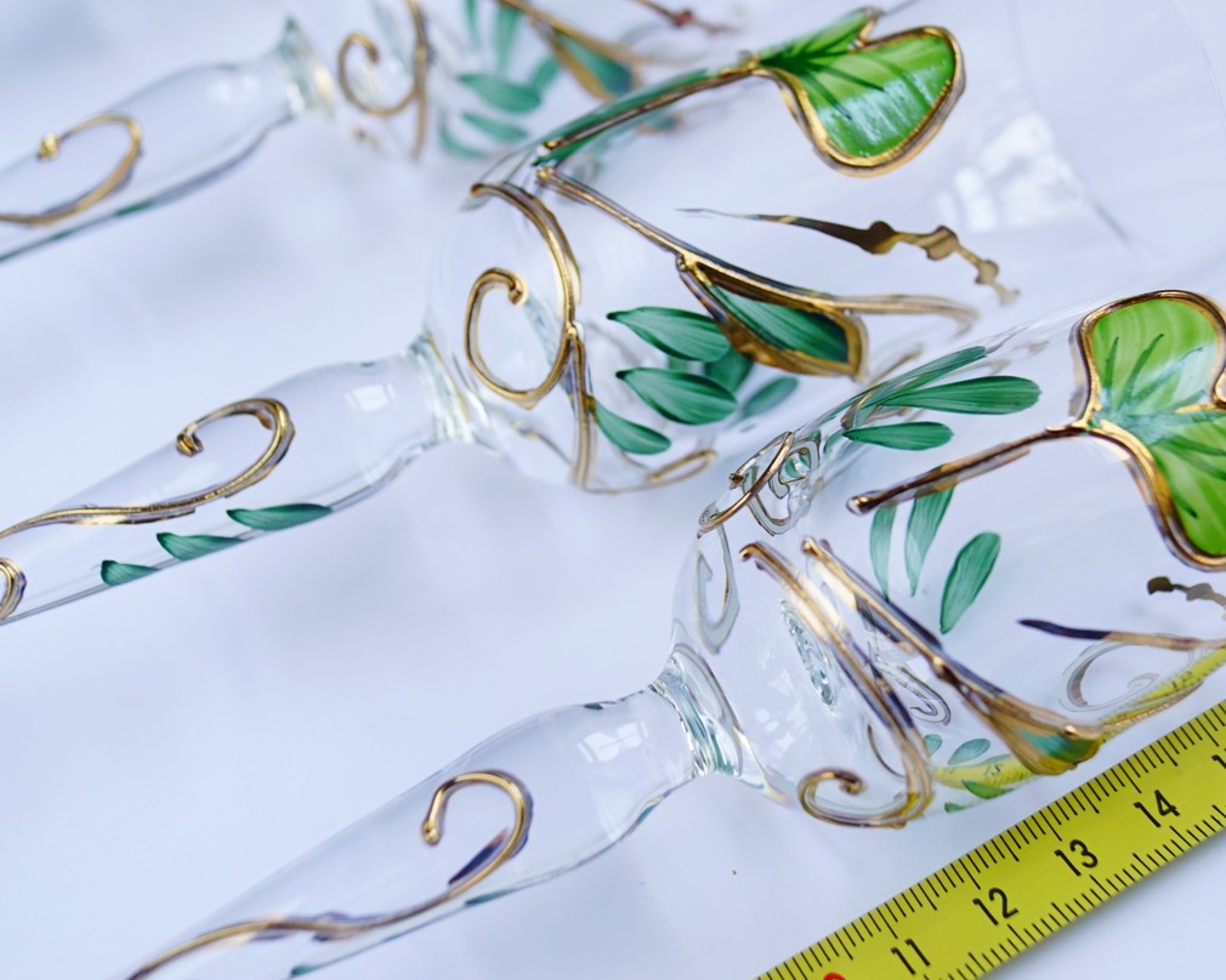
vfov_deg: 26.2
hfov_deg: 32.4
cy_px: 404
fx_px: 2105
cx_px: 698
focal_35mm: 58
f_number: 4.5
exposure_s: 1/60
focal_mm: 26
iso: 640
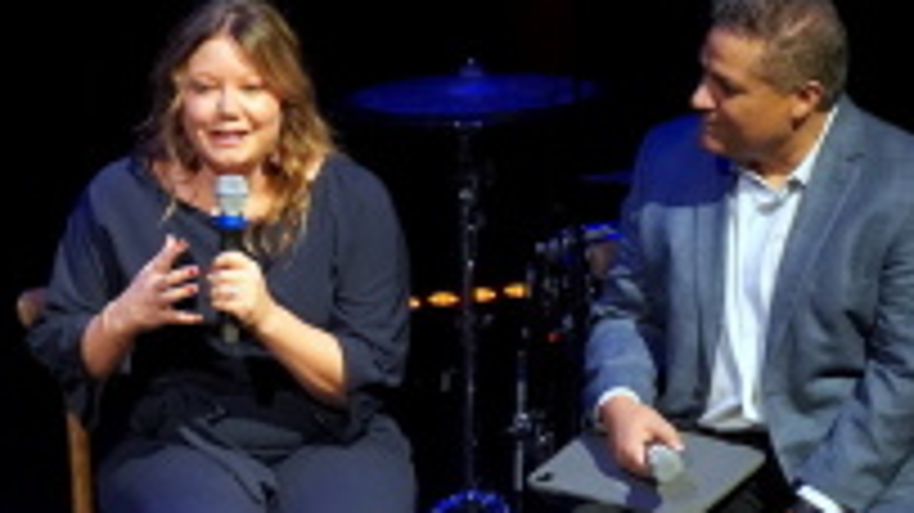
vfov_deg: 2.5
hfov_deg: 4.5
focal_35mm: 484
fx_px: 11729
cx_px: 90
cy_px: 459
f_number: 5.6
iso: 6400
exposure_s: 1/200
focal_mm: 139
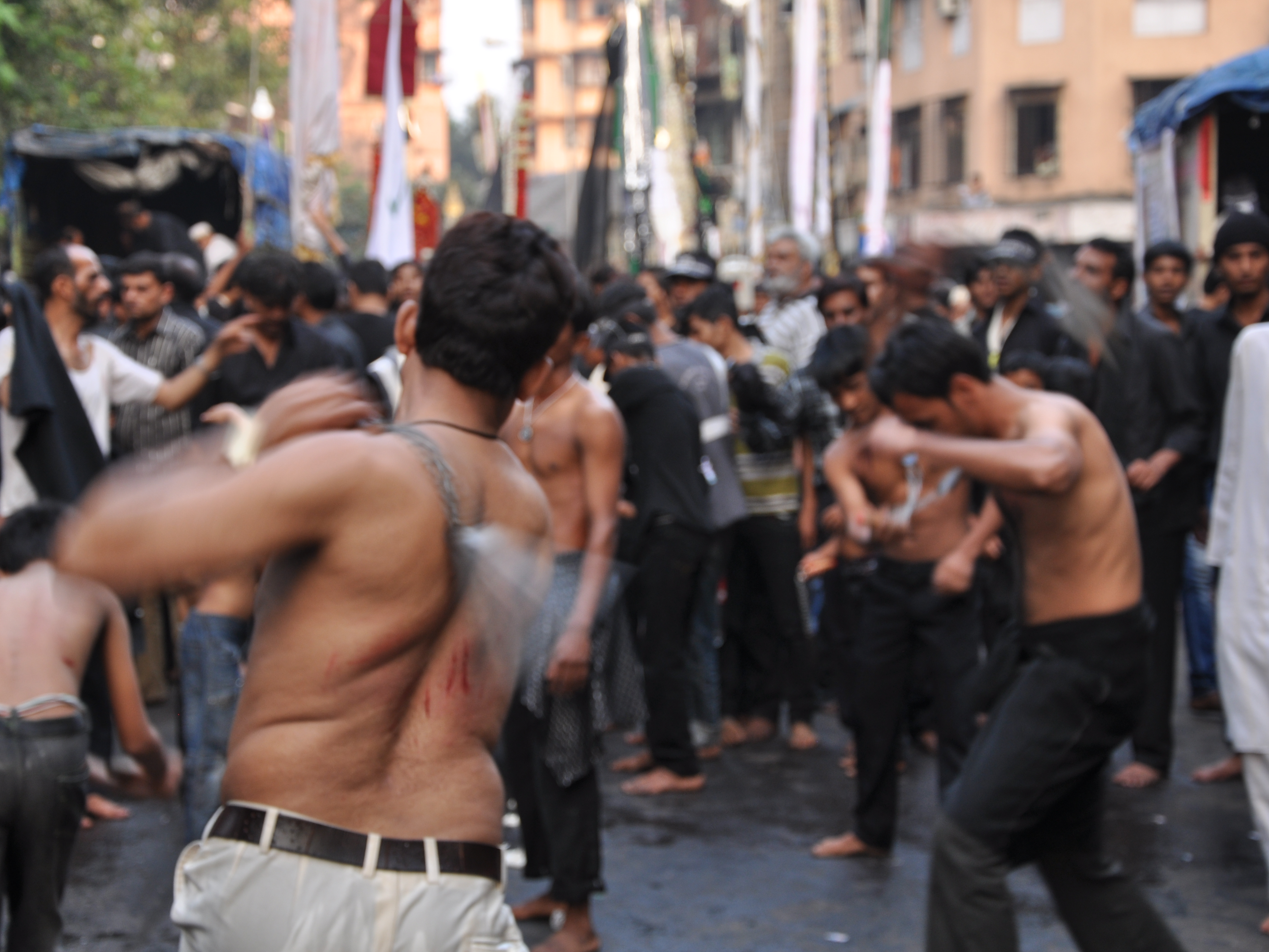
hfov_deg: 27.8
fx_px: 2566
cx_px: 599
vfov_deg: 21.0
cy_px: 479
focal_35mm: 70
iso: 200
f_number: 4.8
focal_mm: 42
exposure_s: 1/40
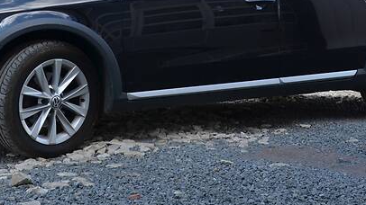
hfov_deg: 31.0
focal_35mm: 68
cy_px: -11
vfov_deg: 17.2
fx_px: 660
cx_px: 156
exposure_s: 1/200
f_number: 7.1
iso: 200
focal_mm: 22
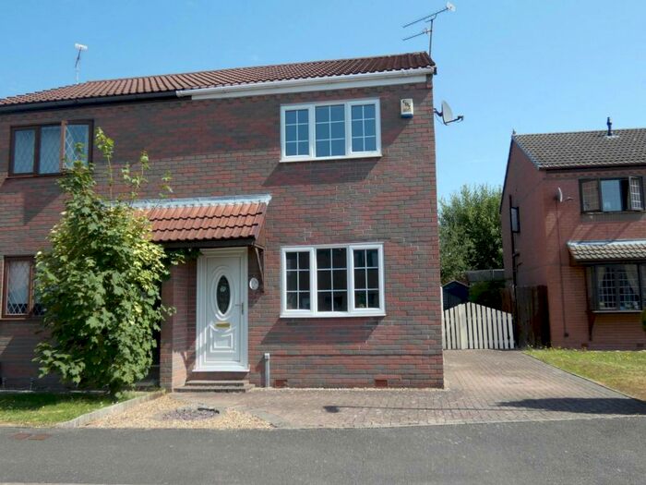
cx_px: 323
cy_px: 242
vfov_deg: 46.8
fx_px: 560
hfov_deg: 60.0
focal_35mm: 30
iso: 80
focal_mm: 5.3
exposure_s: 1/640
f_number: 3.3
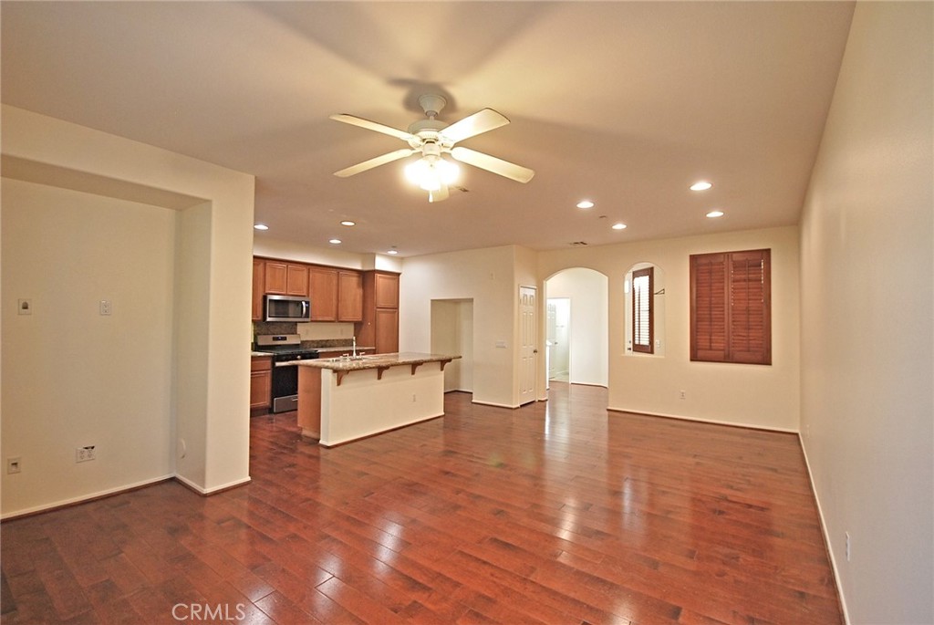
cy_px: 312
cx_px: 467
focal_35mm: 15
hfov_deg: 100.3
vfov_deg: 77.5
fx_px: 390
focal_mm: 10
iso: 250
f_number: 4
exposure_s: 1/30
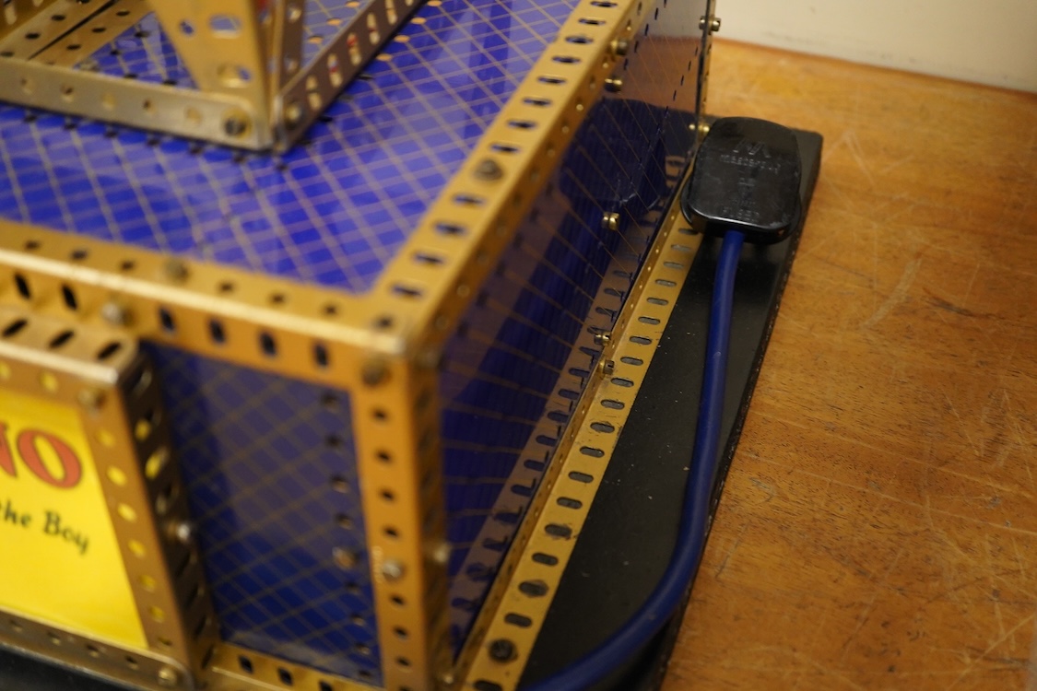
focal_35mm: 45
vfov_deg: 29.9
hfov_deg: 43.6
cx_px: 518
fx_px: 1296
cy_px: 346
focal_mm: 30
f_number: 3.5
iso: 2000
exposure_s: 1/160
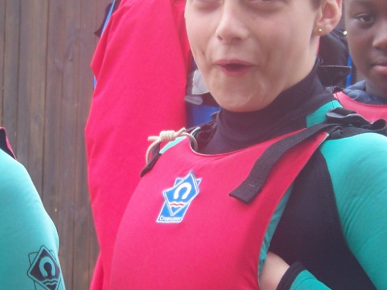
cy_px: 124
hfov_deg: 7.9
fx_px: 2806
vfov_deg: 5.9
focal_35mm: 251
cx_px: 228
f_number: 3.2
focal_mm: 14.6
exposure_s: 1/125
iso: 64
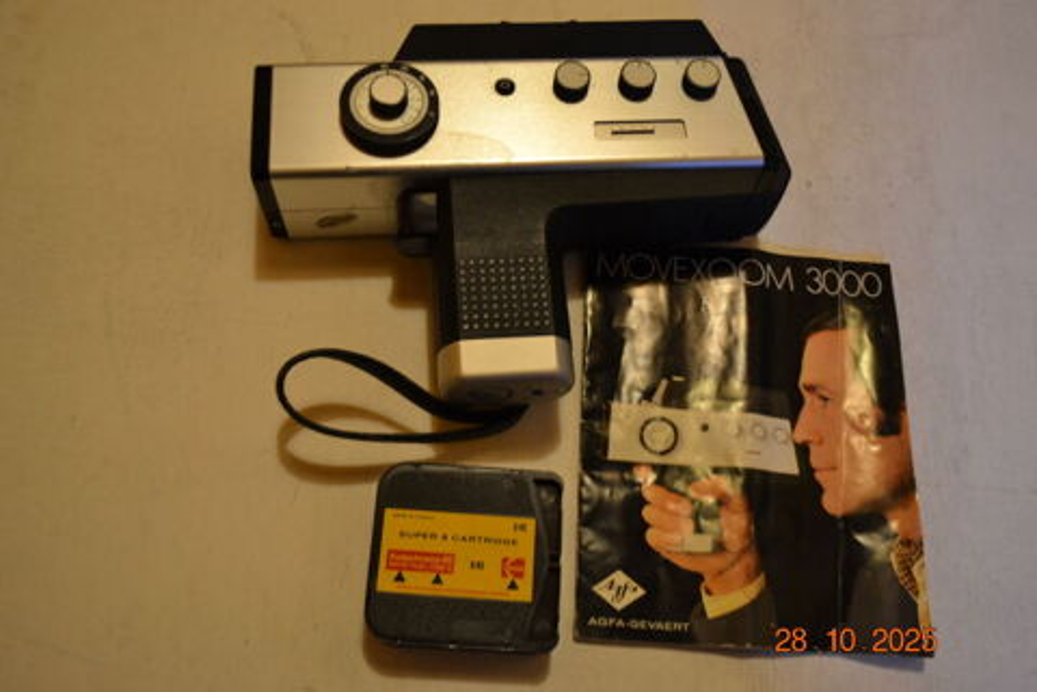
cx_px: 518
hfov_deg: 61.9
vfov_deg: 43.6
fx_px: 864
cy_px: 346
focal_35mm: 30
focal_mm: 20
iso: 500
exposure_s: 1/15
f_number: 3.8
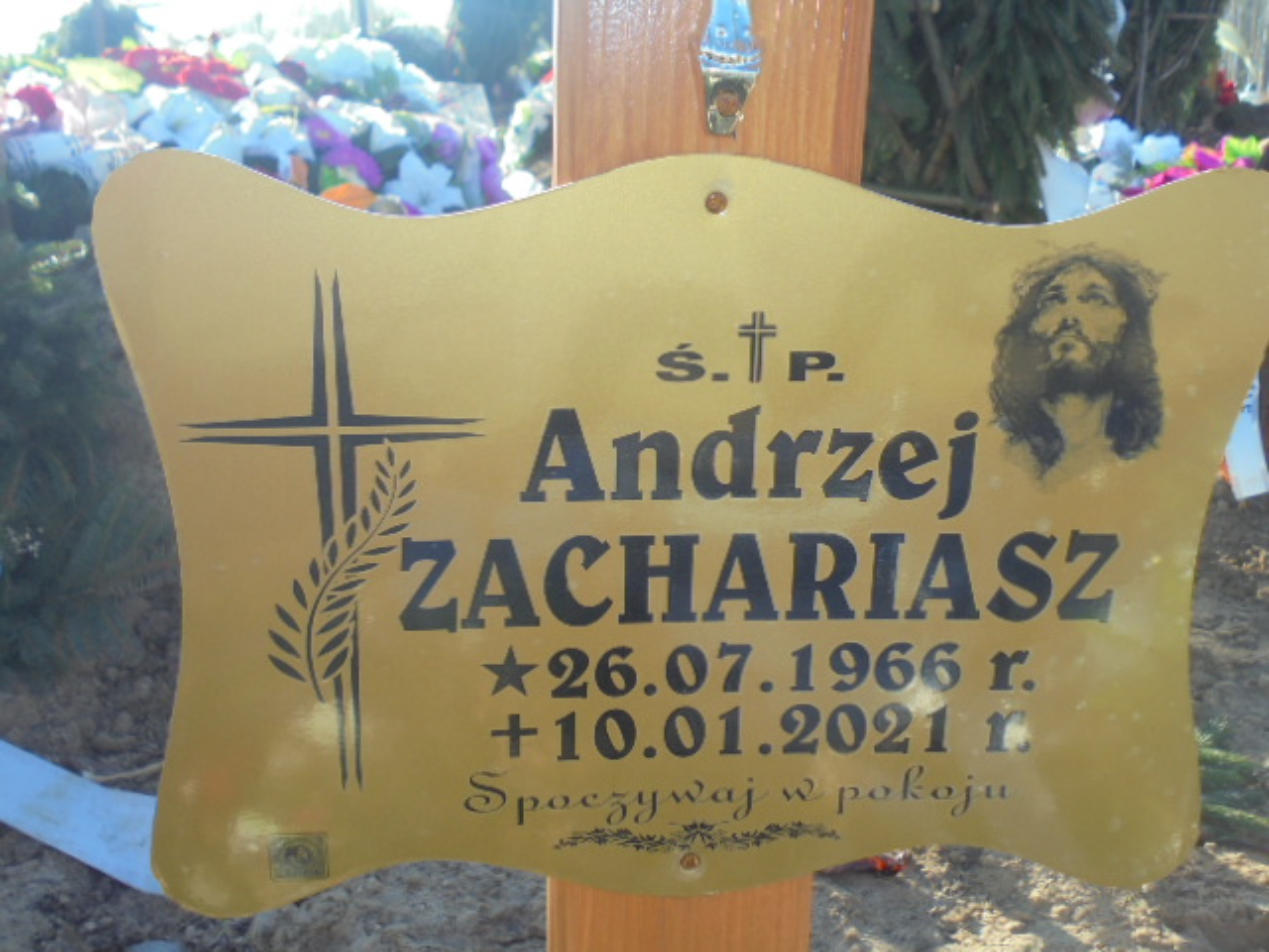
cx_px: 634
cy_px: 476
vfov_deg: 37.7
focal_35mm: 38
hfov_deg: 49.0
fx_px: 1393
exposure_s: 1/160
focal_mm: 6.9
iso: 100
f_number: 4.2
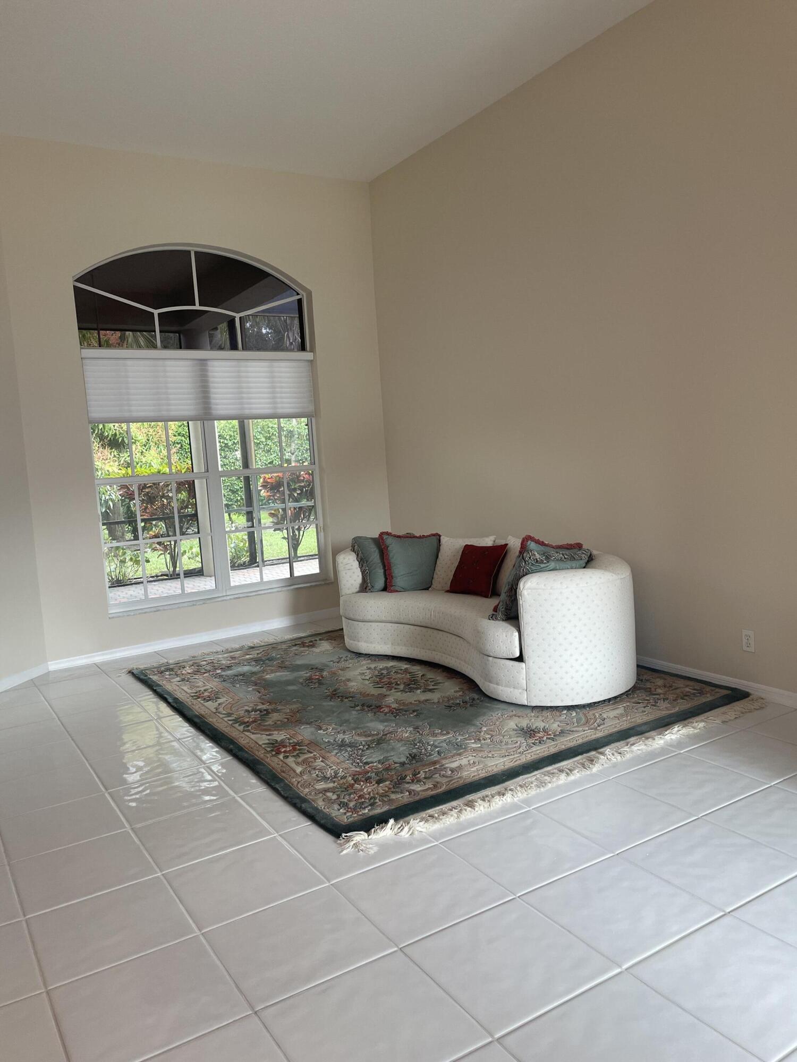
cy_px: 531
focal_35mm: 26
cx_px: 398
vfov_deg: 67.3
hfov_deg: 53.1
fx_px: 798
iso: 80
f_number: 1.6
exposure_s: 1/120
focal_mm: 4.2
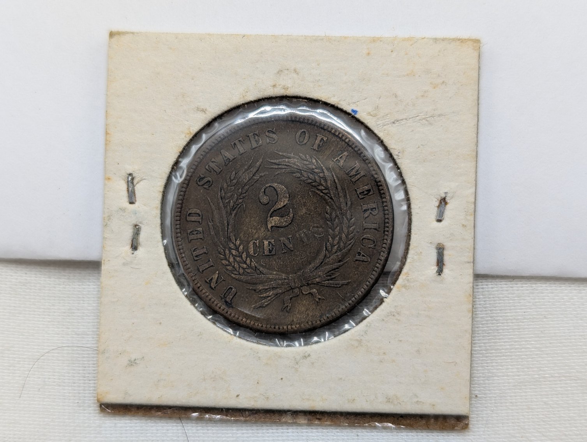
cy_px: 221
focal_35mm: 49
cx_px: 294
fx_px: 832
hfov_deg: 38.9
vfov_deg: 29.8
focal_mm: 6.9
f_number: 1.68
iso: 22
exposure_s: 1/165
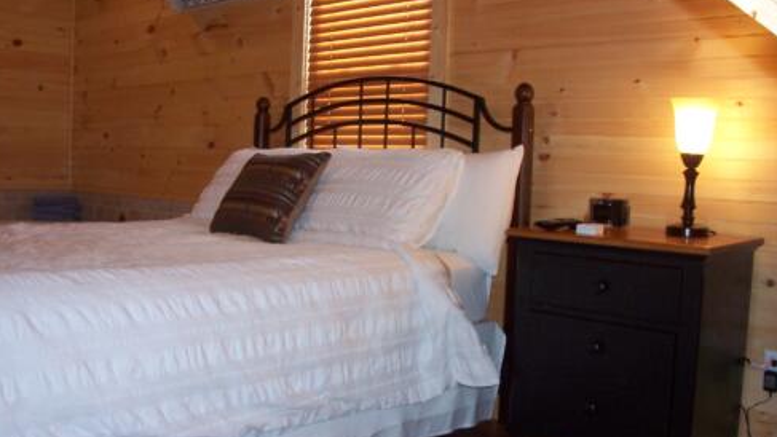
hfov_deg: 52.8
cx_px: 385
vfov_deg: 31.2
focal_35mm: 38
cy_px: 237
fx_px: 783
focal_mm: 5.6
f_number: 2.7
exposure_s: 1/60
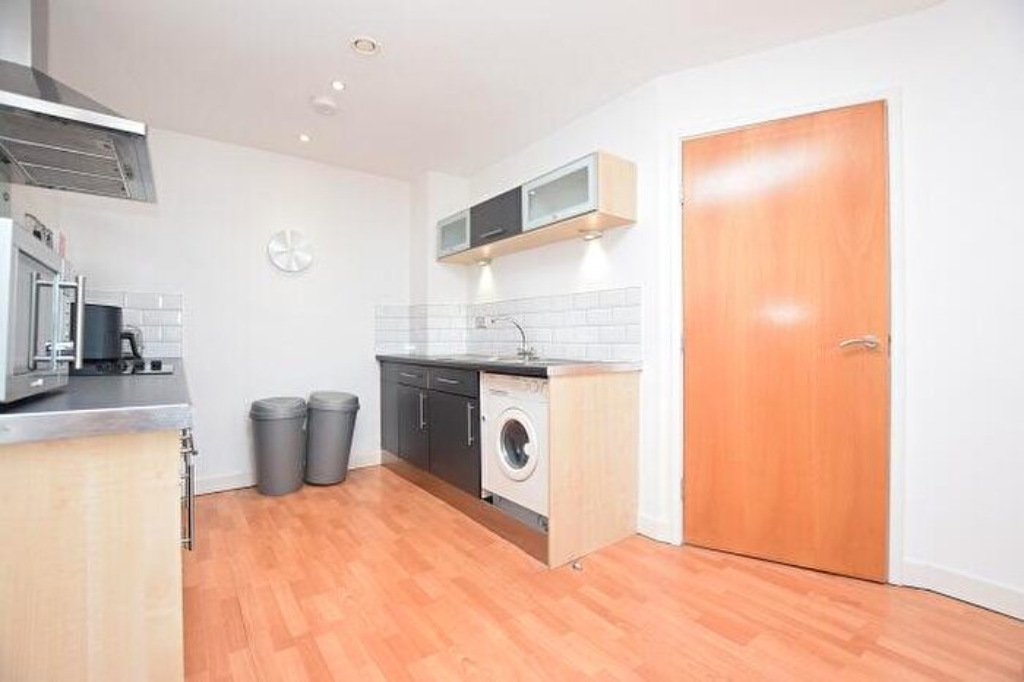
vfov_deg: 77.3
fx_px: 426
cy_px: 341
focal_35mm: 15
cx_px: 512
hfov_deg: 100.4
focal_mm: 10
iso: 800
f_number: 5
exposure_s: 1/100
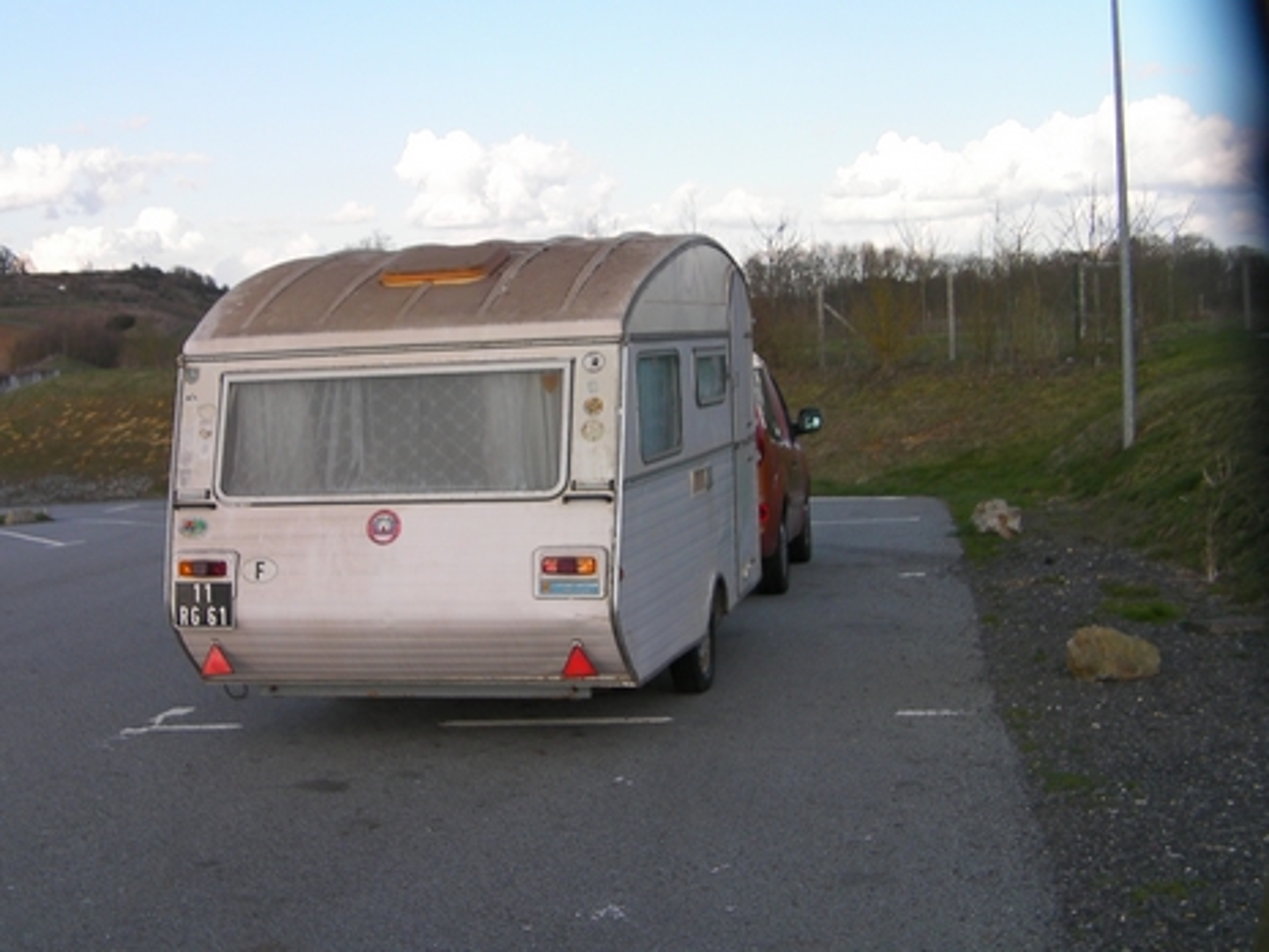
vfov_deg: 29.7
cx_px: 510
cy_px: 436
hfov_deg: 38.7
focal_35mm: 49
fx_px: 1797
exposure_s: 1/283
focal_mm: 6.8
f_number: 3.5
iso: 50
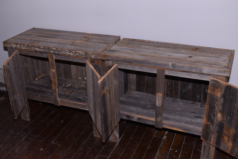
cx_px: 119
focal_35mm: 45
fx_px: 298
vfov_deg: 29.9
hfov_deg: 43.6
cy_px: 80
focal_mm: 30
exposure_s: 1/125
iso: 200
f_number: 6.3
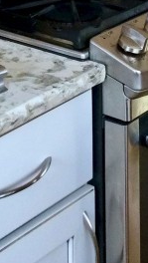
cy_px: -89
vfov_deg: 15.5
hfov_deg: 9.2
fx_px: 912
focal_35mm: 131
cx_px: 142
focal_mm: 3.3
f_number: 2.4
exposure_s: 1/40
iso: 32
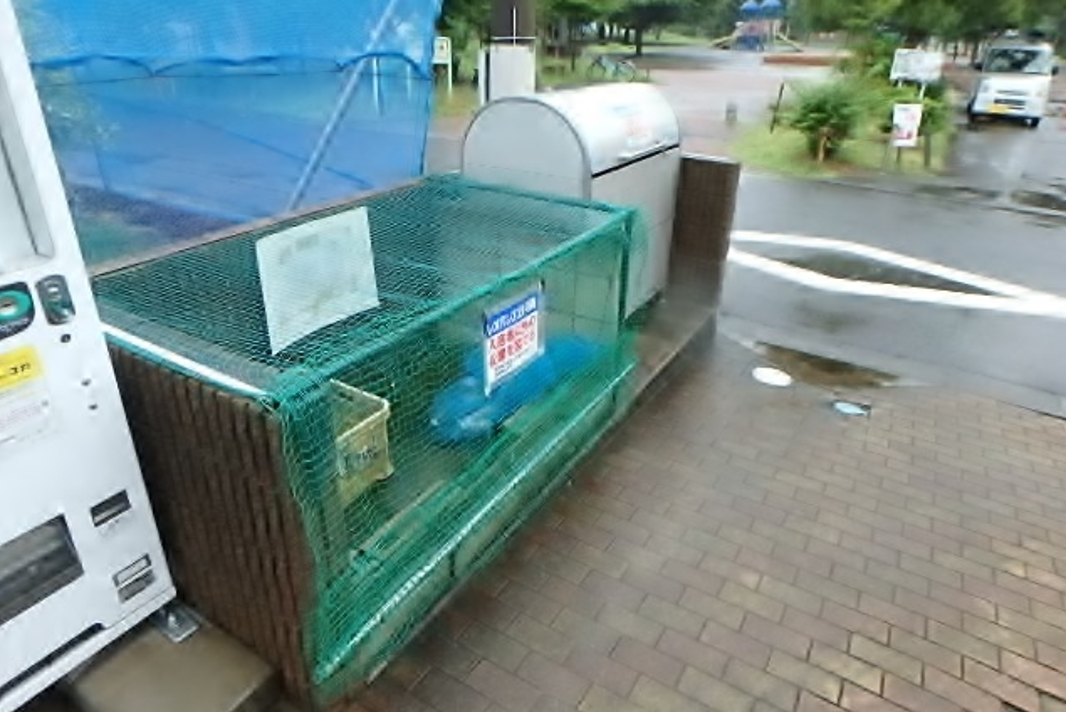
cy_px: 322
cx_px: 536
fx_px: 652
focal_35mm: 22
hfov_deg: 78.6
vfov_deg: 57.2
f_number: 3.5
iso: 200
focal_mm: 3.7
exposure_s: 1/250
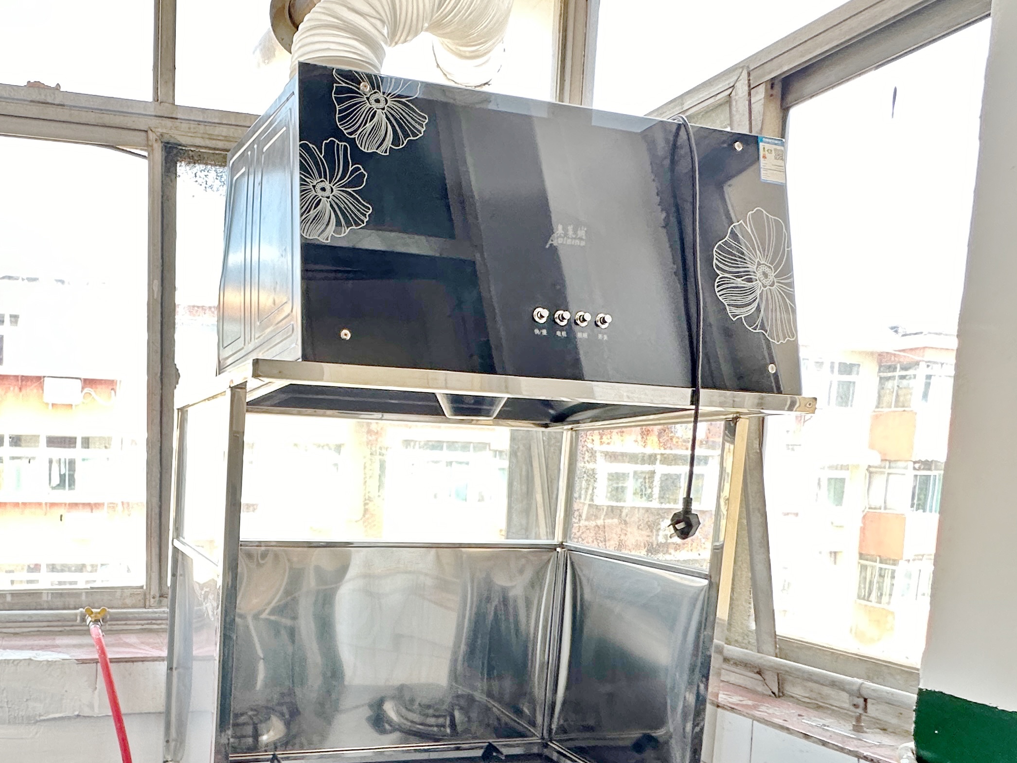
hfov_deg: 60.2
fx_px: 793
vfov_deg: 50.3
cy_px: 514
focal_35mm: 27
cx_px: 206
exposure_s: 1/99
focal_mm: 2.22
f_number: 2.2
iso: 125
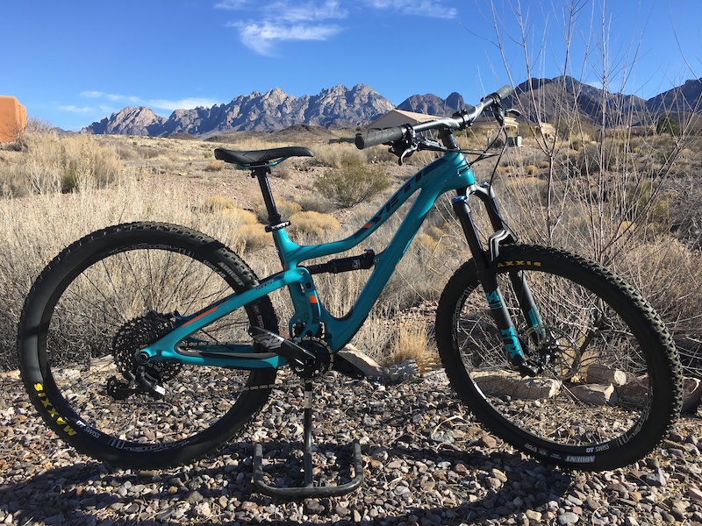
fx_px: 588
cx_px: 351
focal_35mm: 29
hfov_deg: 61.7
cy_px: 263
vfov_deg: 48.2
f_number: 2.2
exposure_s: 1/974
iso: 25
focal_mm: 4.15
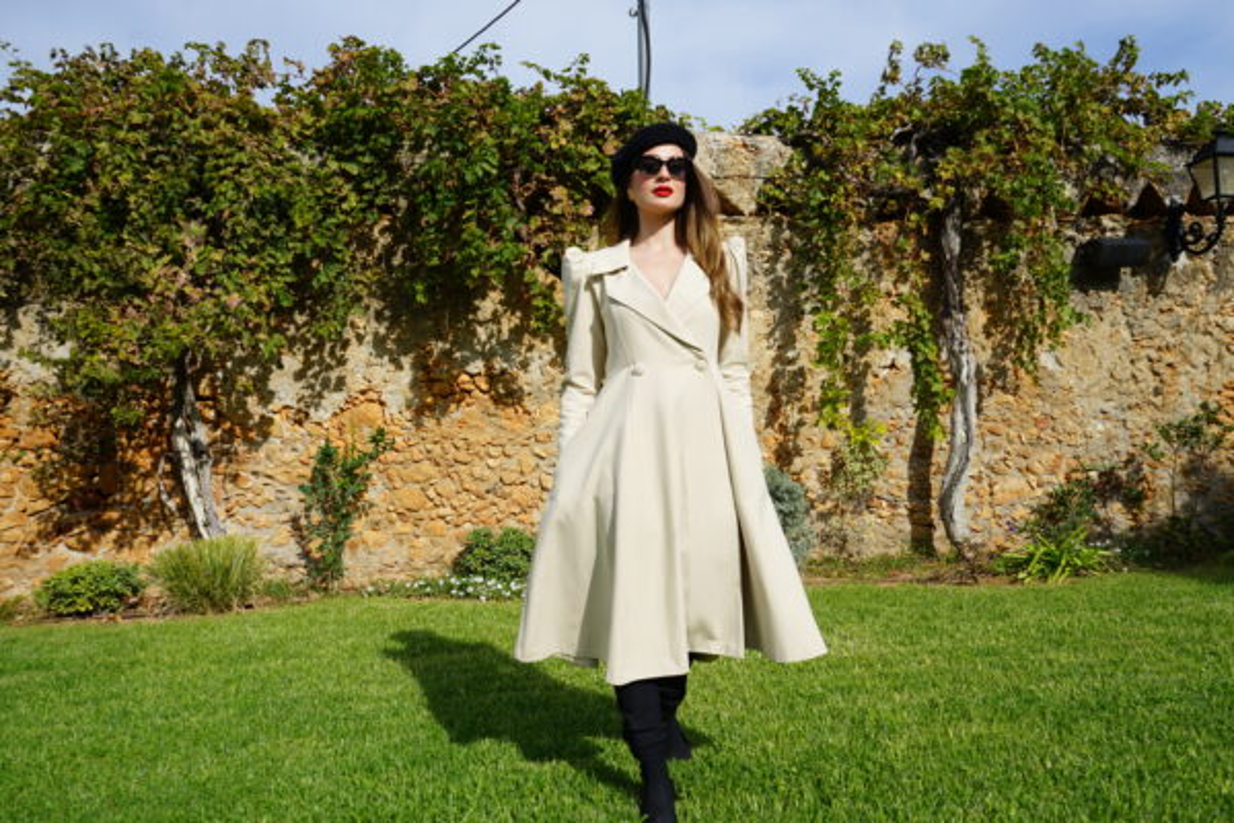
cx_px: 617
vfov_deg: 46.4
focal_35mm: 28
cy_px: 412
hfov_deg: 65.5
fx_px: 960
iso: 100
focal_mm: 28
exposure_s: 1/160
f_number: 11
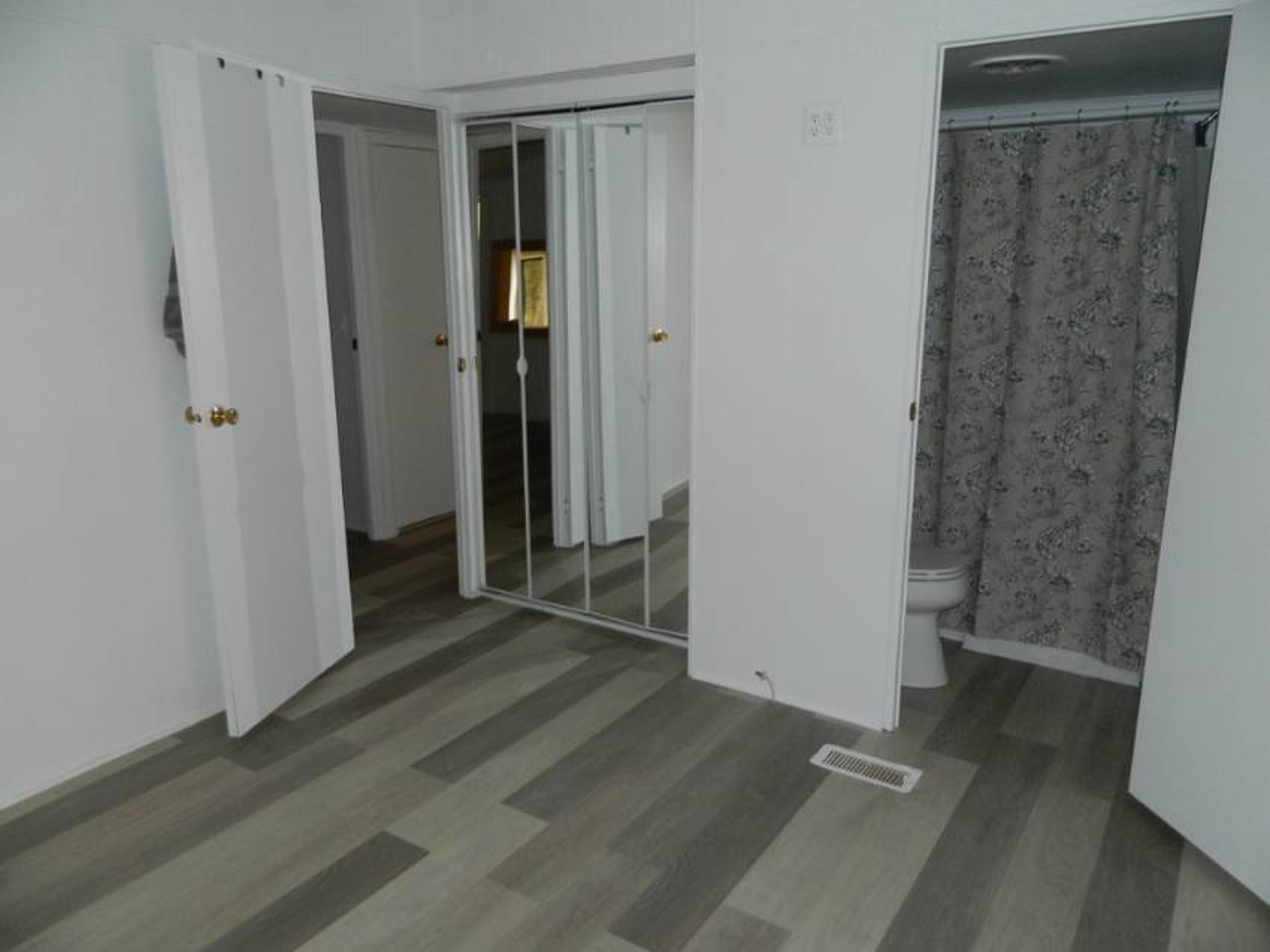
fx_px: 917
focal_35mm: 25
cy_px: 476
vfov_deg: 54.9
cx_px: 635
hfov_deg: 69.4
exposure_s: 1/30
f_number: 3.1
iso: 200
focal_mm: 4.5
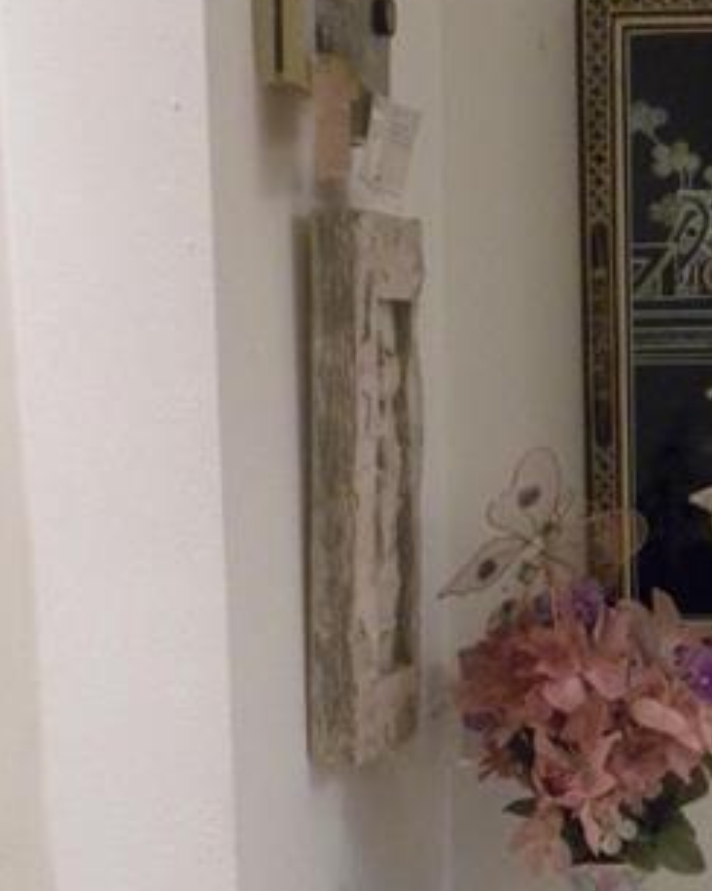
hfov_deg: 16.5
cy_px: 984
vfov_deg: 20.1
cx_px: 735
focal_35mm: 91
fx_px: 2397
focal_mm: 6.6
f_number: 3.5
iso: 400
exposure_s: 1/44.2
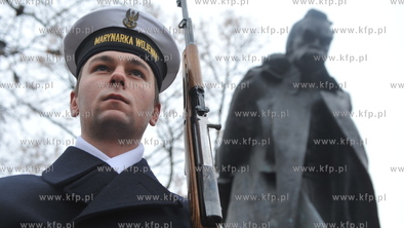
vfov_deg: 23.5
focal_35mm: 51
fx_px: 547
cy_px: 127
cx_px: 200
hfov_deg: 40.6
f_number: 5.6
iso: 800
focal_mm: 48
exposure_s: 1/100
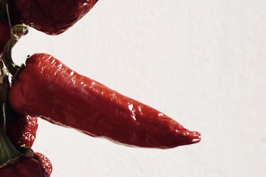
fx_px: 1256
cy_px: 62
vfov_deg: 8.1
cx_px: -40
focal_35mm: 170
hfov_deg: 11.9
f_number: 5.6
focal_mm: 35
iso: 100
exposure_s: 1/450
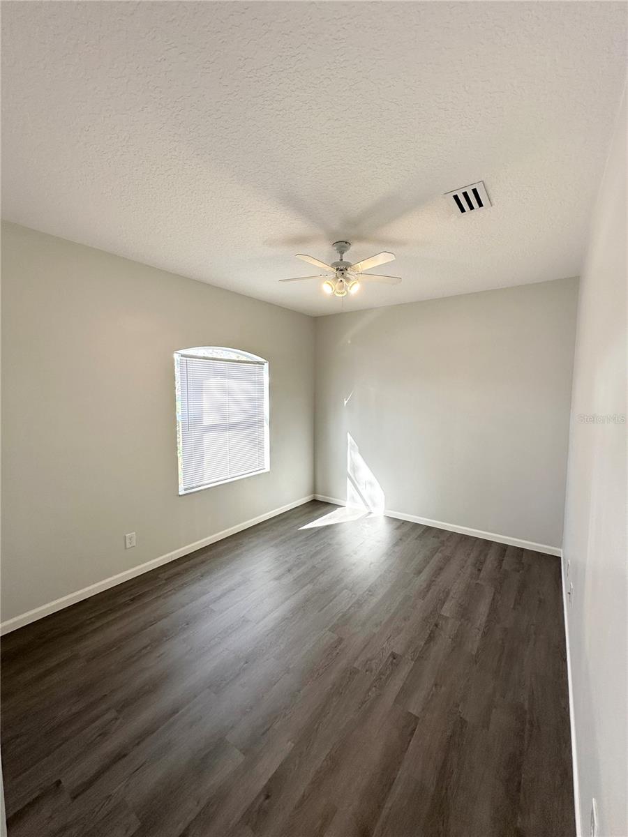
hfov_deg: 85.7
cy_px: 418
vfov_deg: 102.1
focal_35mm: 14
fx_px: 339
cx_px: 314
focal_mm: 2.22
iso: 50
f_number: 2.2
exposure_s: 1/120
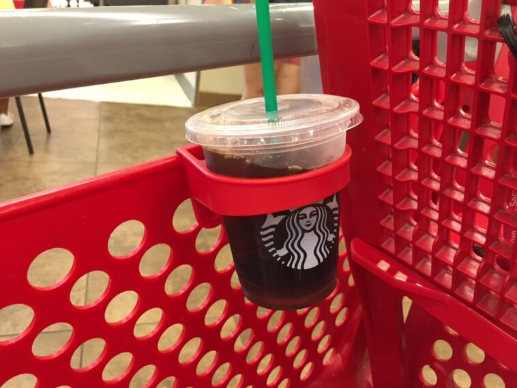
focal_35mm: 29
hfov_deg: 61.6
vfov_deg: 48.3
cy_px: 194
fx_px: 433
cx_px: 258
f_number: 2.2
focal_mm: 4.15
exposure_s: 1/30
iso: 200
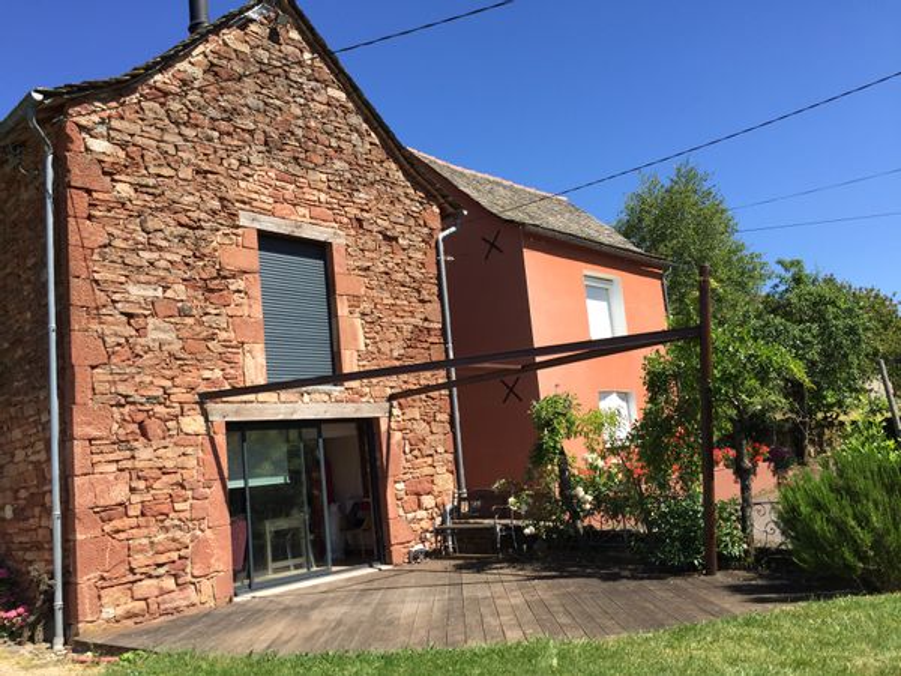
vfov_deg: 48.2
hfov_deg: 61.7
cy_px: 338
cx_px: 450
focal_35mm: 29
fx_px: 755
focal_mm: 4.15
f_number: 2.2
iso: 32
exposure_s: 1/1068
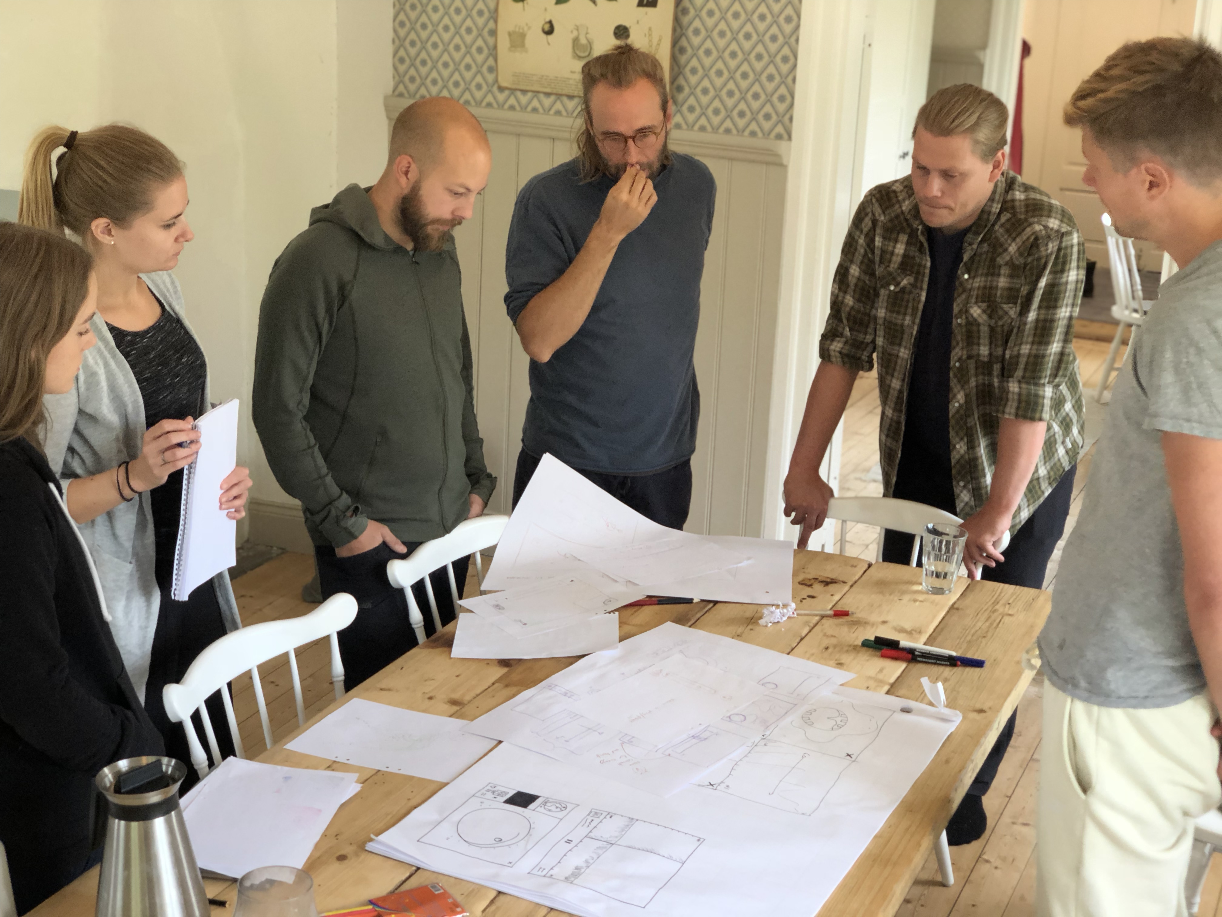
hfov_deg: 36.8
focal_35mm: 52
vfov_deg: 28.0
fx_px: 1836
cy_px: 458
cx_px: 611
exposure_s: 1/50
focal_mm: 6
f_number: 2.4
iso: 40
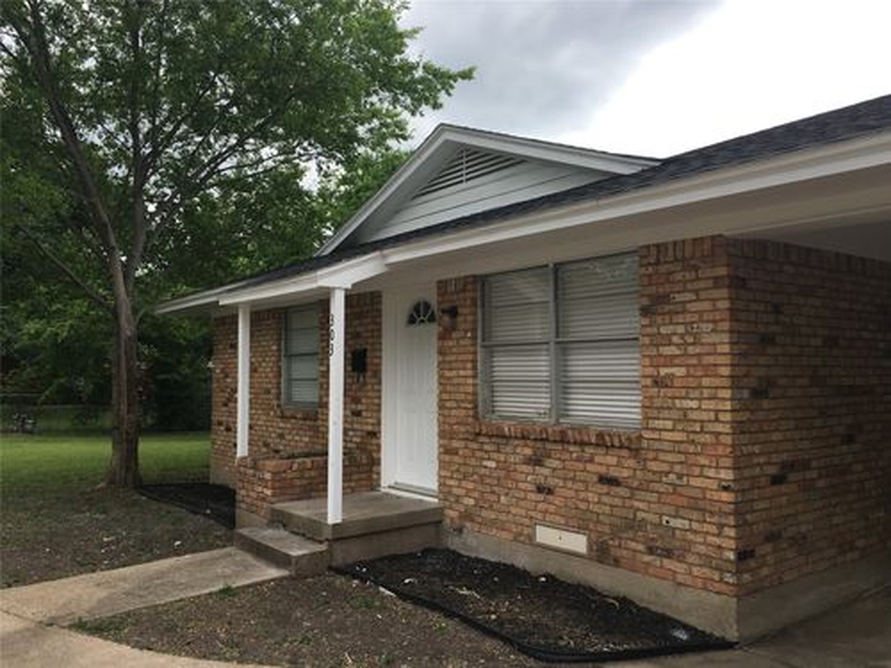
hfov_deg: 61.7
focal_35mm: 29
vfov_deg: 48.2
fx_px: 746
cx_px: 446
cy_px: 334
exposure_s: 1/962
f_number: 2.2
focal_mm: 4.15
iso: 25
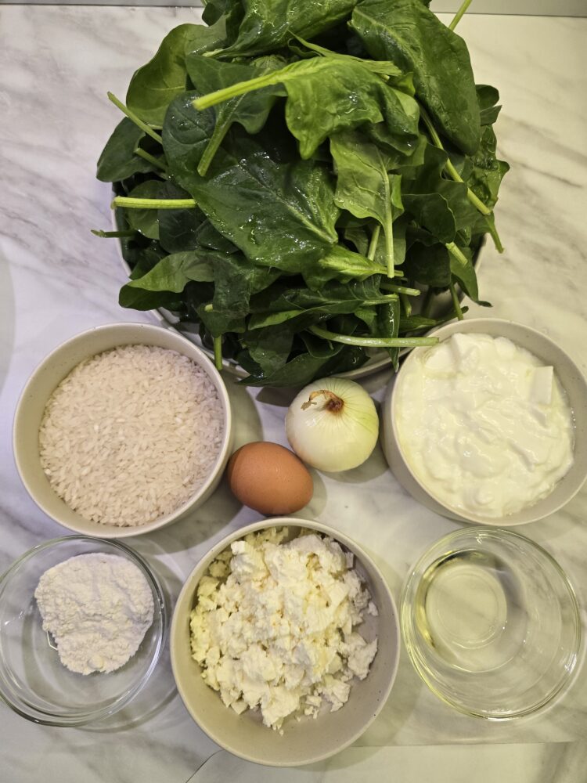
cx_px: 294
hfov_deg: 58.9
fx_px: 520
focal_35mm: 23
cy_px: 392
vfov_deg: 73.9
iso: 160
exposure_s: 1/180
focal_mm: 6.3
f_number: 1.7
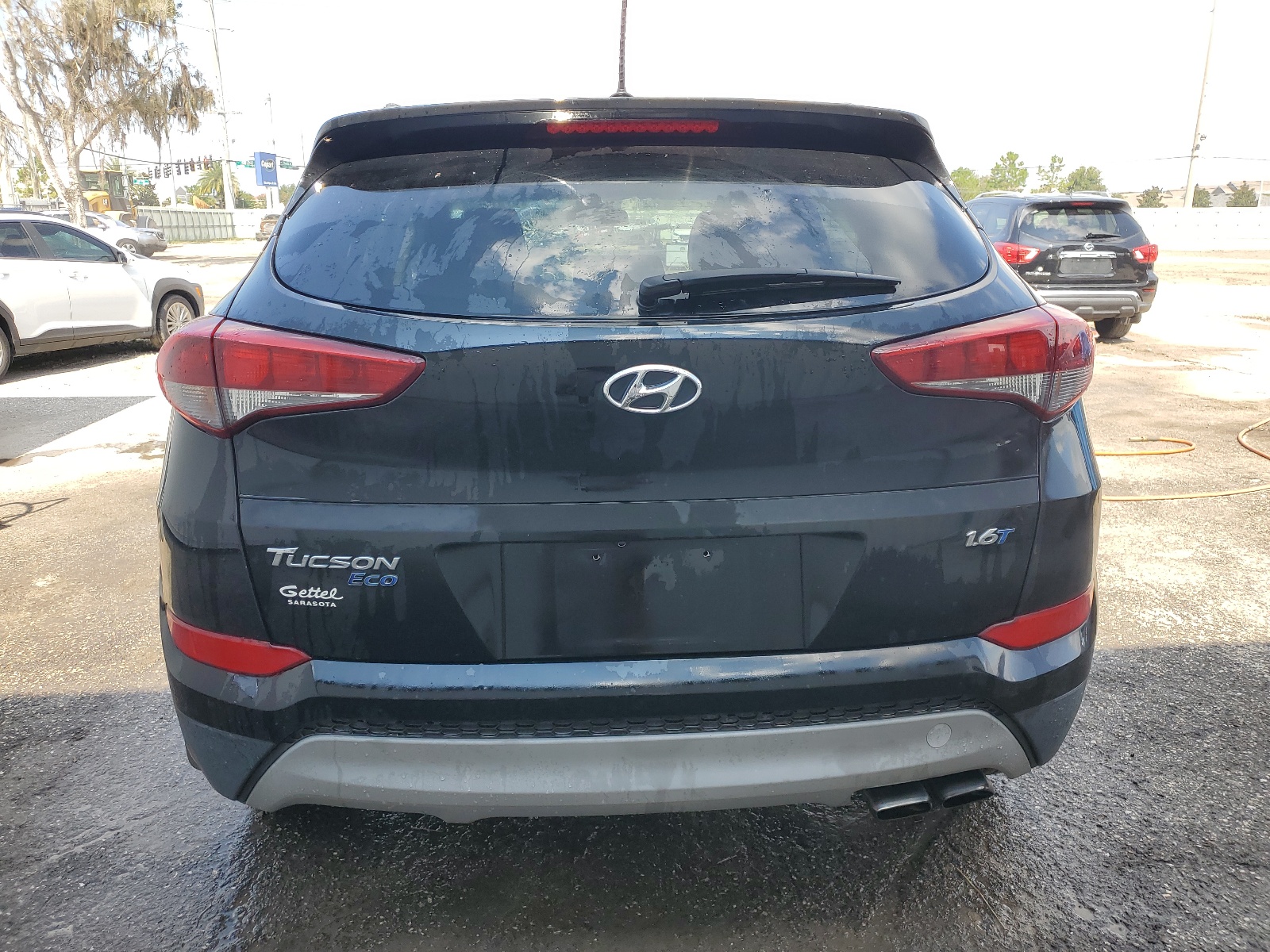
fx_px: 954
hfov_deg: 67.3
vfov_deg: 53.1
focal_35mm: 26
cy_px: 476
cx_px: 635
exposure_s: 1/769
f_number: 1.5
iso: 50
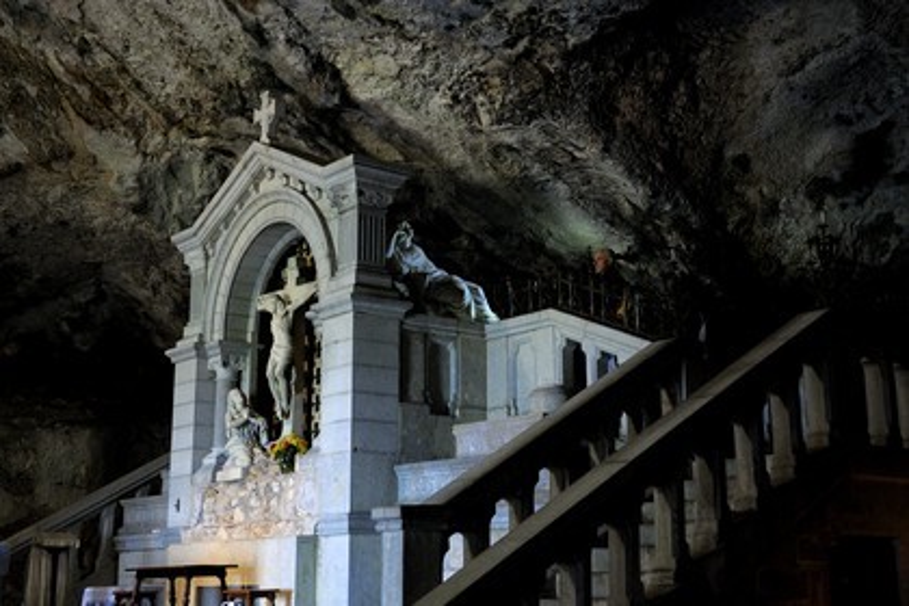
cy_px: 303
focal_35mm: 50
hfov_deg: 39.6
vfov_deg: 27.0
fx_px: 1262
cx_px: 454
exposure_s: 1/20
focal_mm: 50
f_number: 3.5
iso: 1250
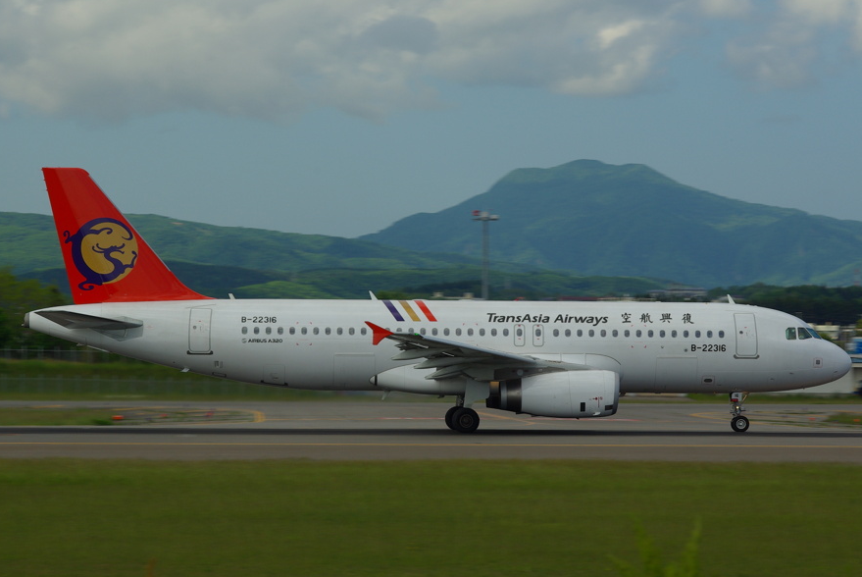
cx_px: 462
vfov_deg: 9.3
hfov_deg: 13.8
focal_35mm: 149
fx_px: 3561
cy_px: 302
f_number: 11
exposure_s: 1/160
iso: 100
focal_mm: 85
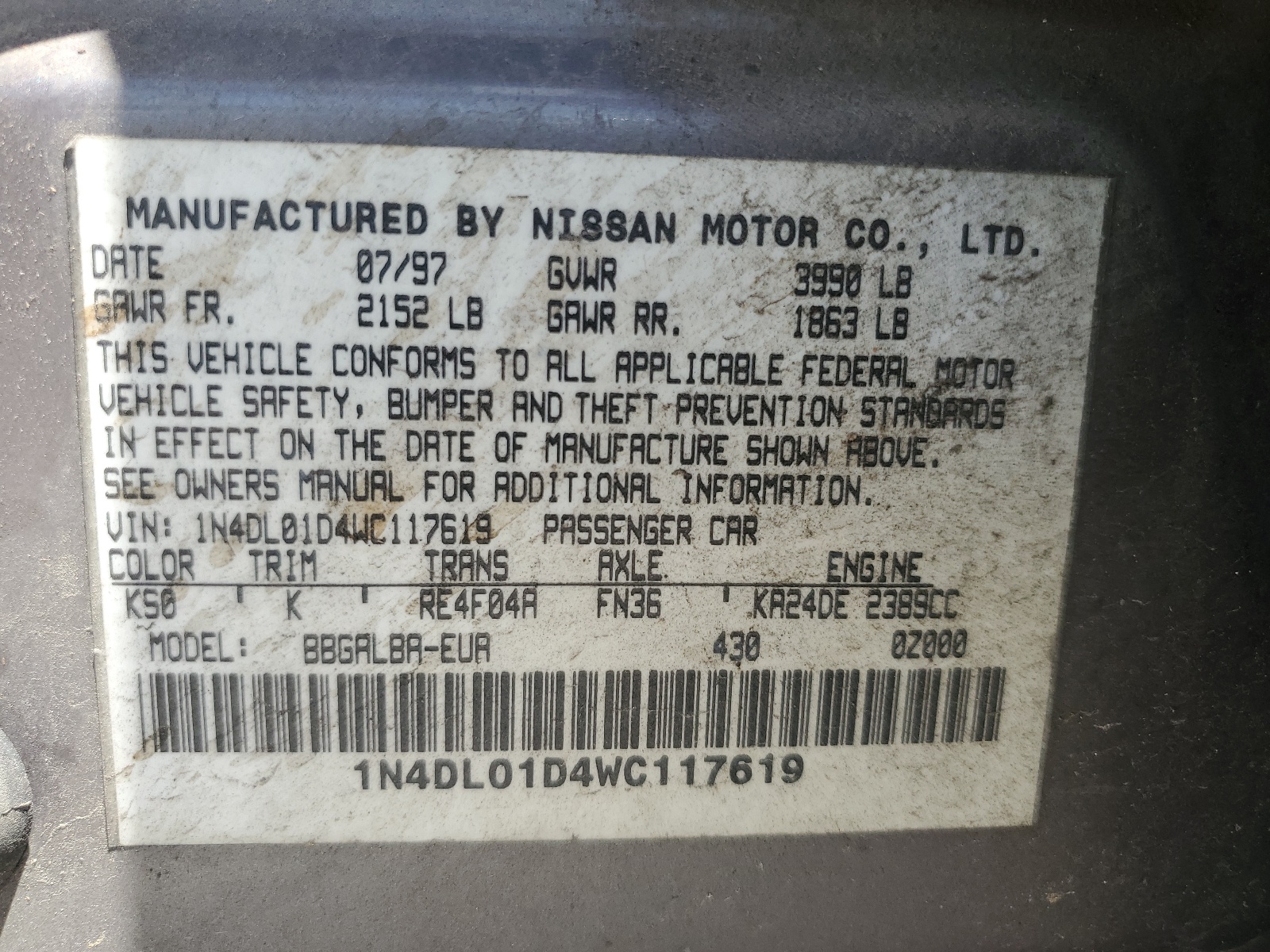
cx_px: 635
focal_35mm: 26
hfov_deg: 67.3
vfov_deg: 53.1
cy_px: 476
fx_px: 954
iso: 50
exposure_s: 1/556
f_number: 1.5
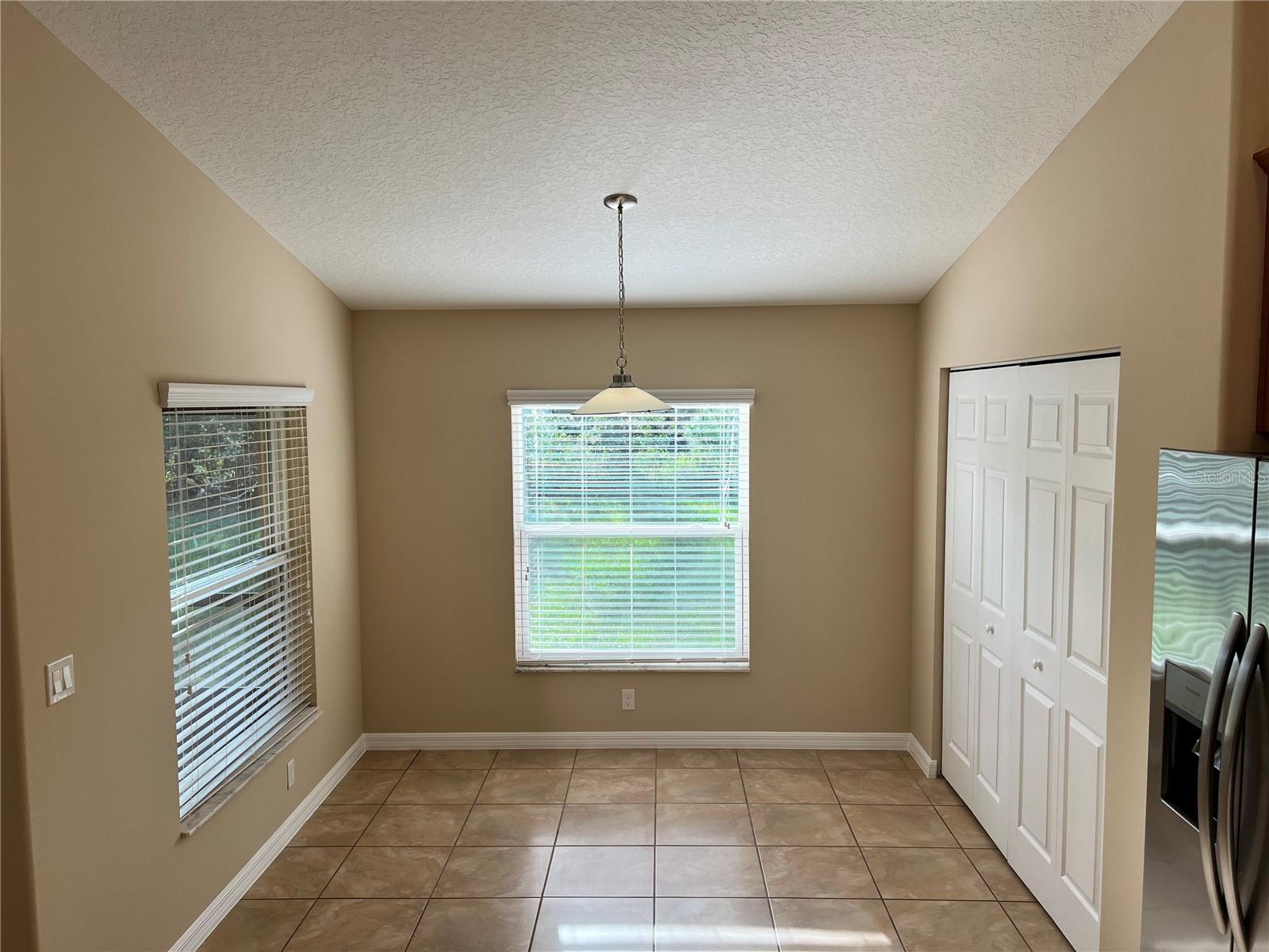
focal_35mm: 26
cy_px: 476
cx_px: 634
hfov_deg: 67.3
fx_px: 953
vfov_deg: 53.1
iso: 40
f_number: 1.5
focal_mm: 5.7
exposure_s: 1/181
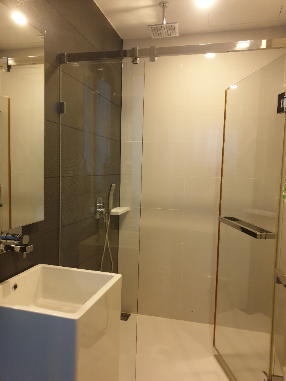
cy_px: 190
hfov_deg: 53.1
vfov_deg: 67.3
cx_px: 143
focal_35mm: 26
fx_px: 286
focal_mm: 4.3
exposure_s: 1/20
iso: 320
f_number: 1.5
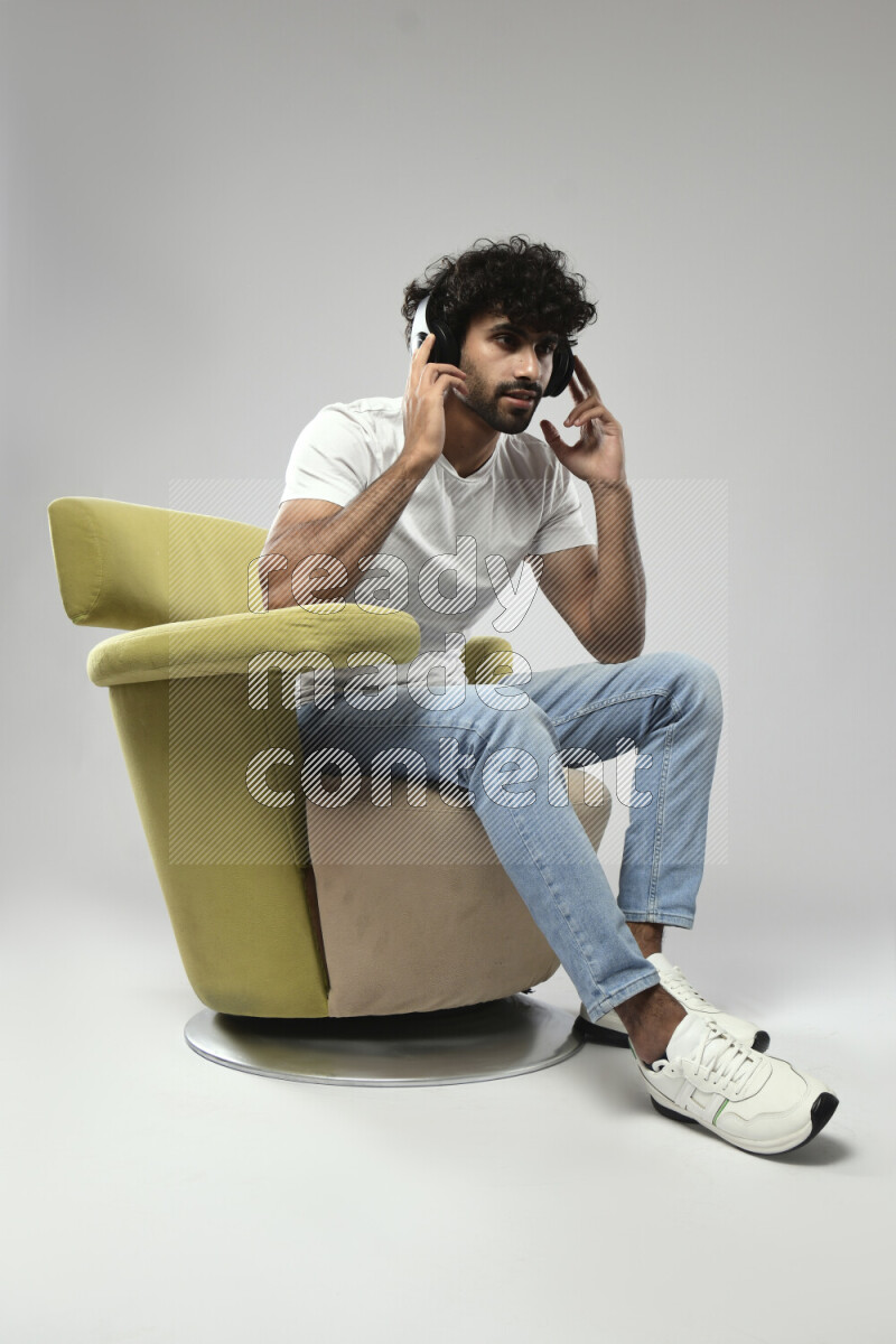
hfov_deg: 38.9
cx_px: 448
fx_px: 1269
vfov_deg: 55.8
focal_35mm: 34
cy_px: 672
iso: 400
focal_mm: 34
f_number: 5.6
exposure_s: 1/125
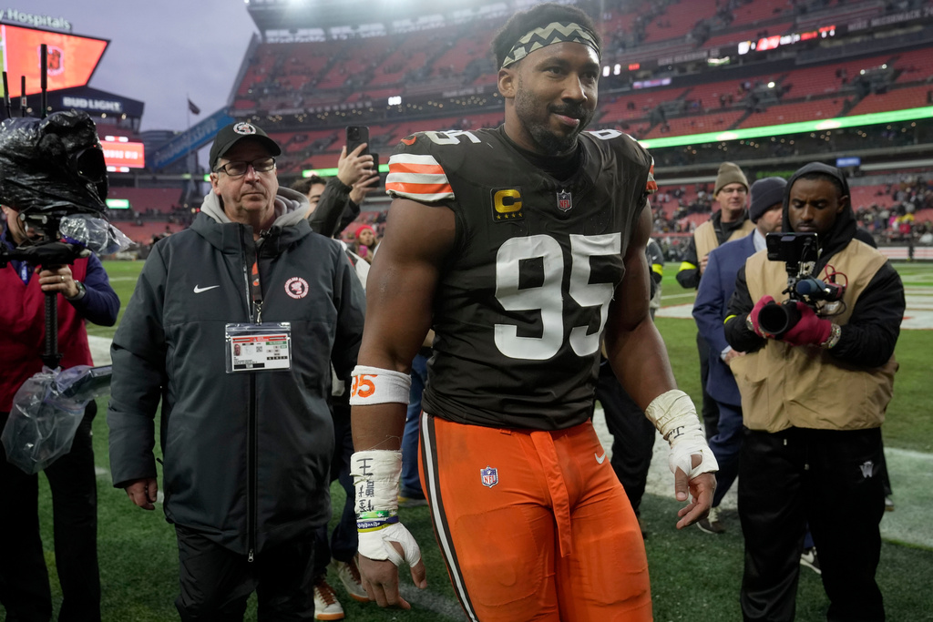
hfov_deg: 58.7
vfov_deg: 41.1
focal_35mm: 32
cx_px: 466
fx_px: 829
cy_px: 311
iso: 2500
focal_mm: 32
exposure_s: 1/800
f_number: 5
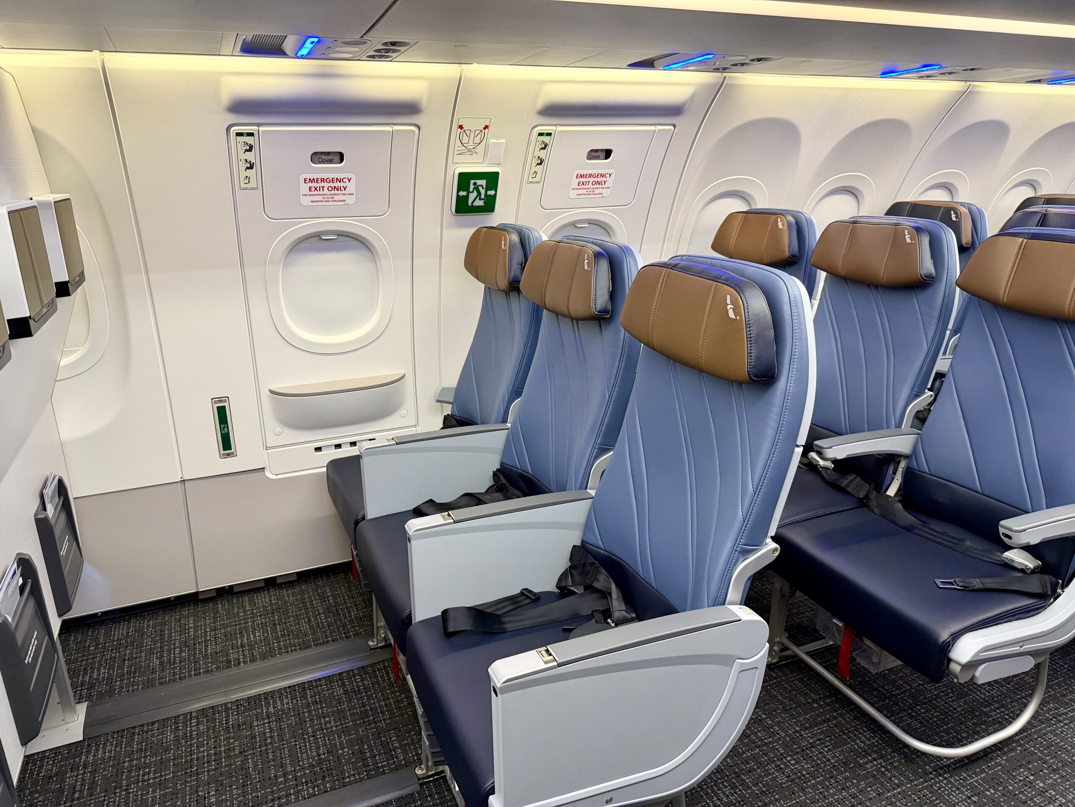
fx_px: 745
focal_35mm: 24
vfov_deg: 56.8
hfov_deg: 71.6
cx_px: 538
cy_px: 404
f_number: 1.78
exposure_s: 1/52
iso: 320
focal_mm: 6.76
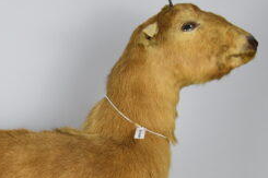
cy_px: 259
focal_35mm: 118
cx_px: -62
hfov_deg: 16.6
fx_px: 875
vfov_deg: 11.2
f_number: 5
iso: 400
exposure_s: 1/100
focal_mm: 25
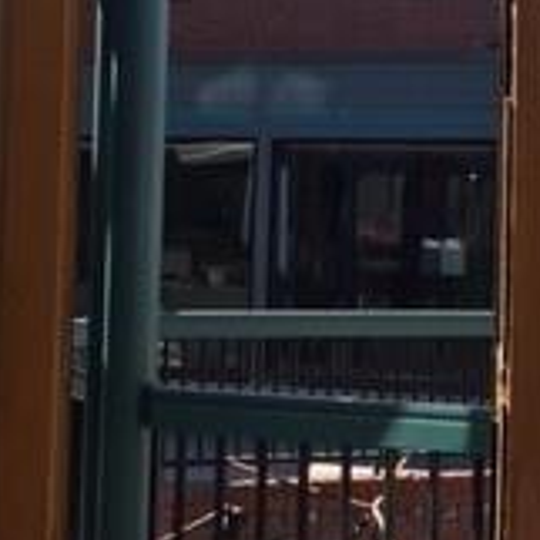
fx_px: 1800
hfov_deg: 16.8
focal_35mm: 102
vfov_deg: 17.0
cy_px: 154
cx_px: 513
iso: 25
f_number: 2.2
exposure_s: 1/373
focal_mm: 4.15
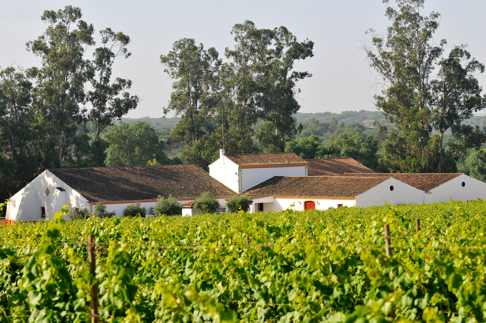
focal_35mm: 117
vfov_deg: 11.7
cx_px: 243
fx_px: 1578
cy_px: 162
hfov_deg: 17.5
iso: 200
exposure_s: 1/640
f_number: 5
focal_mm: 78
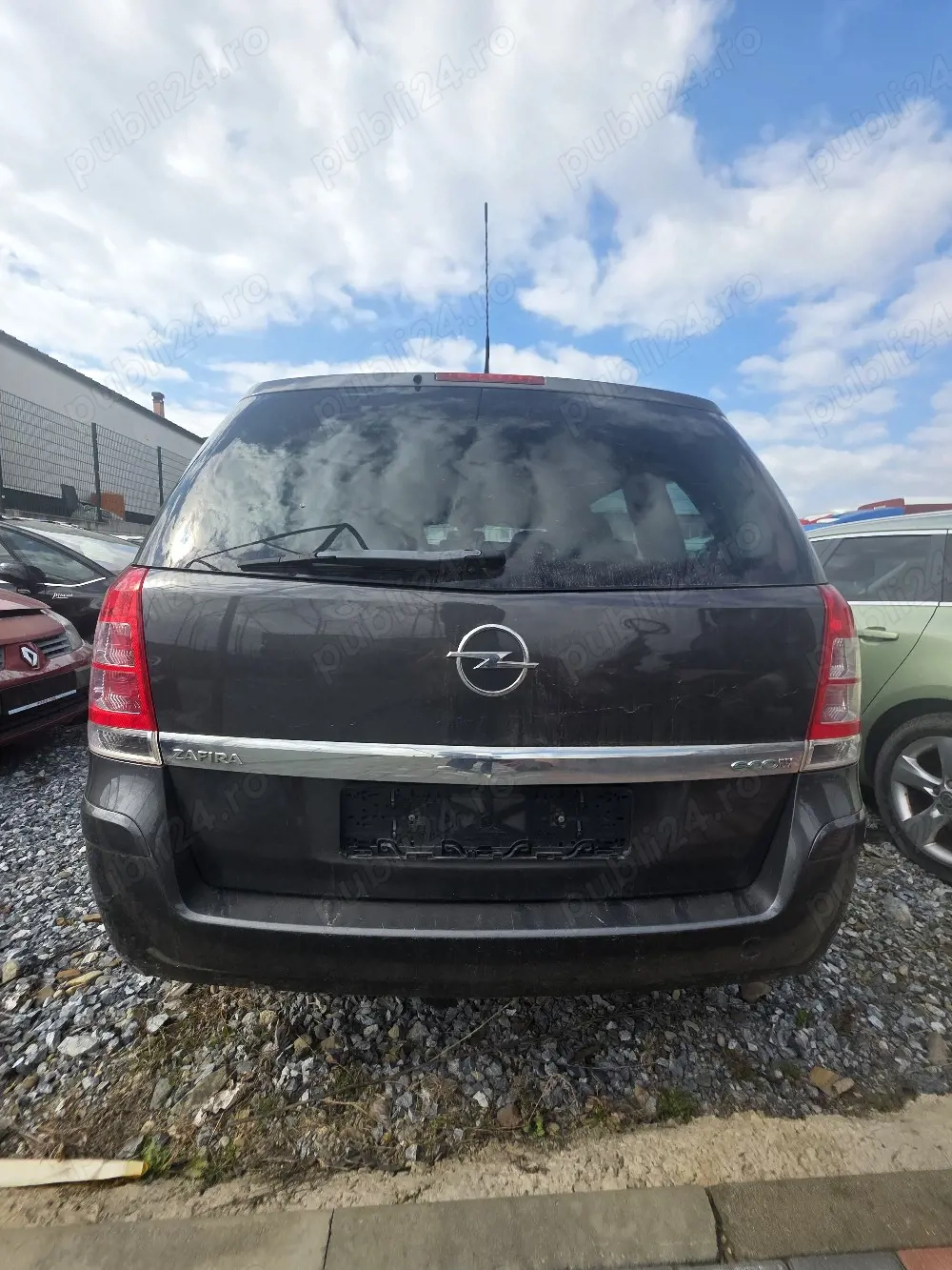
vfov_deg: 106.2
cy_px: 635
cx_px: 476
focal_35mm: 13
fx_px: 477
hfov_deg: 89.9
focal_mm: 2.2
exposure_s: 1/2000
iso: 64
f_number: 1.9
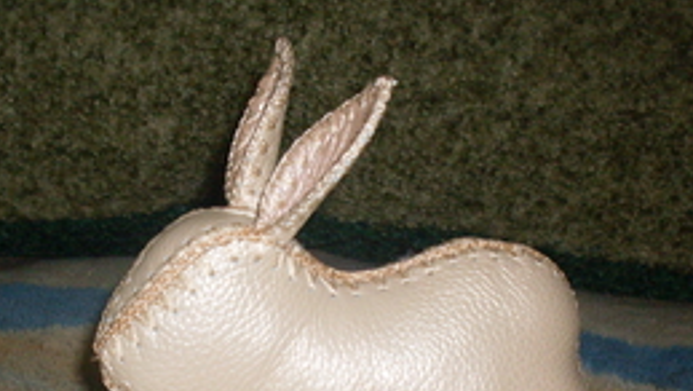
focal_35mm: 72
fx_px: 1324
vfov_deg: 16.6
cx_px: 300
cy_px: 332
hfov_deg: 29.3
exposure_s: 1/45
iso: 100
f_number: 2.8
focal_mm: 6.3
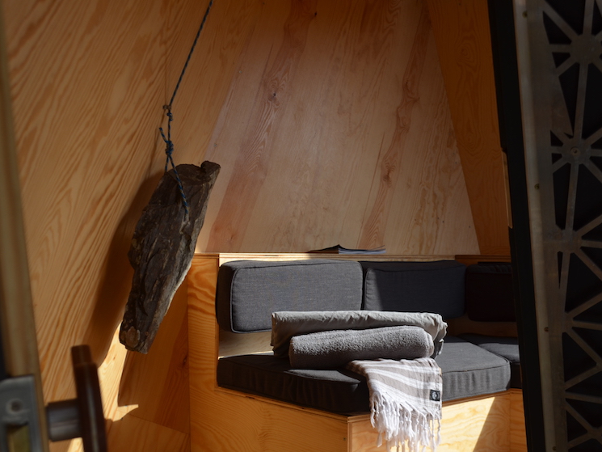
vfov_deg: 31.5
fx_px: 800
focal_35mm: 46
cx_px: 294
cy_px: 225
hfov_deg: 41.2
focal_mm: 28
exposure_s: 1/250
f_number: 8
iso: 200
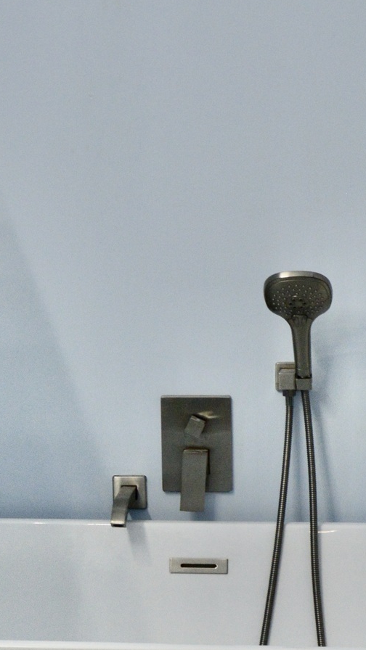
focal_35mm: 105
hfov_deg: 11.5
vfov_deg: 20.3
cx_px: 222
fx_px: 1812
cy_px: 410
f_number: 5.6
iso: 800
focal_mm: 26
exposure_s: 1/60
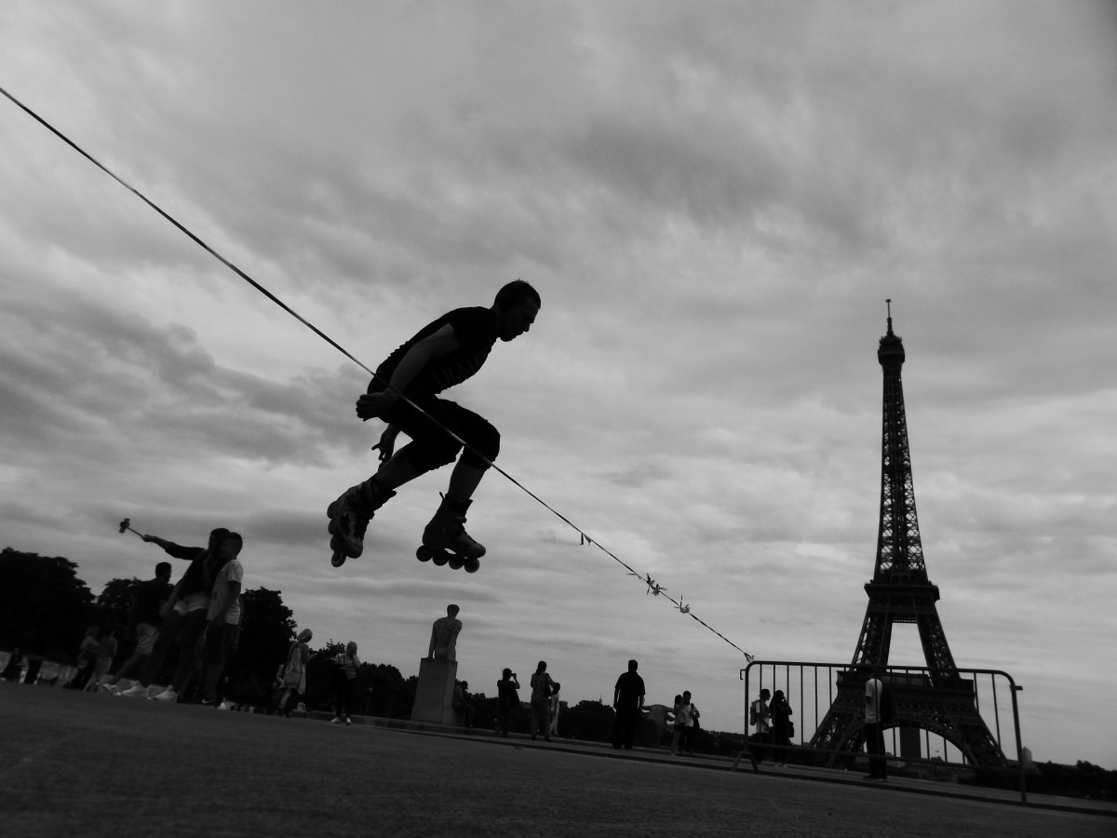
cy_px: 419
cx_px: 558
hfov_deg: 69.4
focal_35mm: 25
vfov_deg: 54.9
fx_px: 807
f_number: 4.5
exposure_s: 1/2000
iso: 100
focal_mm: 4.5
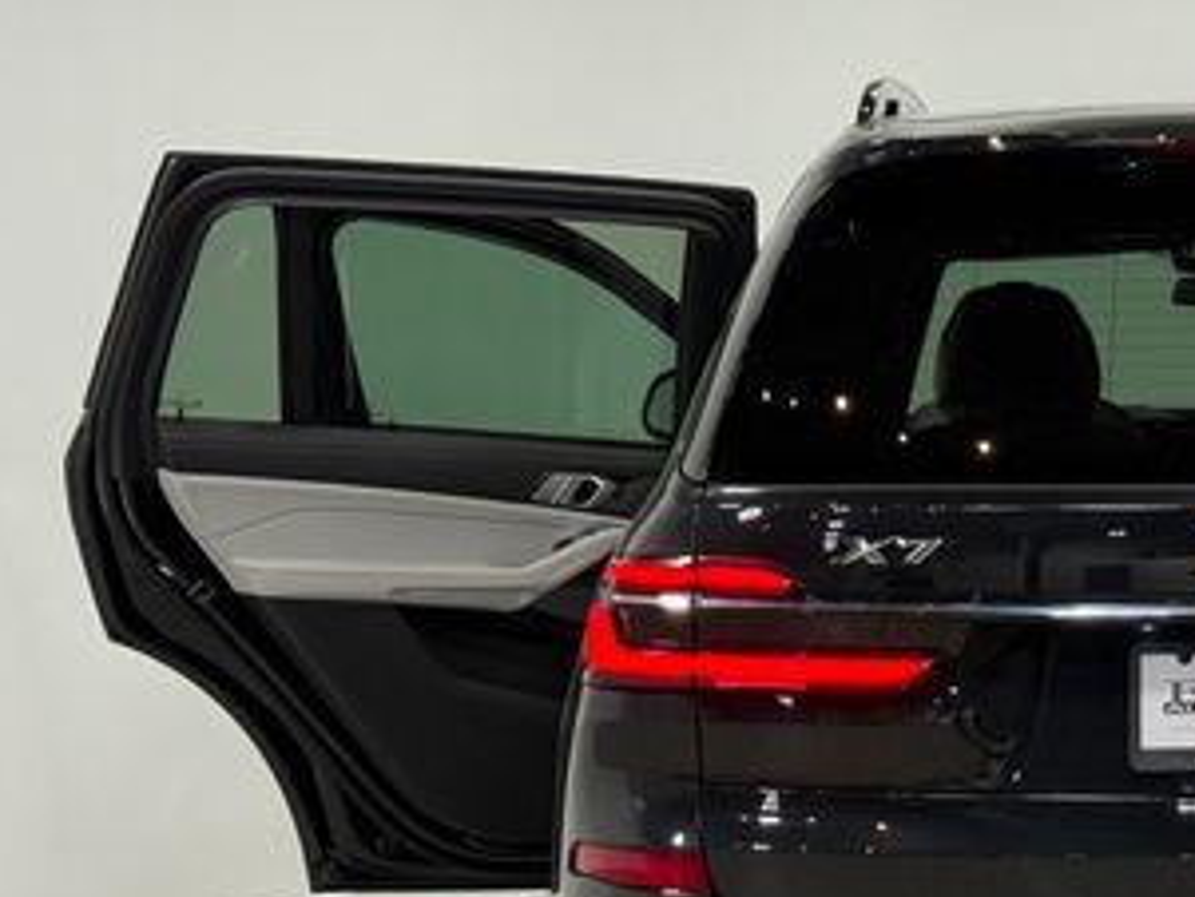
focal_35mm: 102
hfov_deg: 18.6
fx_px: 3523
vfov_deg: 14.5
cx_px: 1251
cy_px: 631
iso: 64
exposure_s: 1/159
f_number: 1.78
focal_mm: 6.76
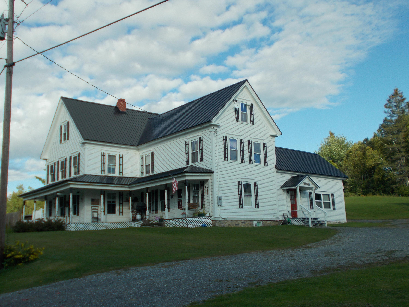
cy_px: 154
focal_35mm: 39
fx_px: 461
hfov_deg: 47.9
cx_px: 204
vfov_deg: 36.8
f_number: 9.8
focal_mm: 6.9
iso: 80
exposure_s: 1/125
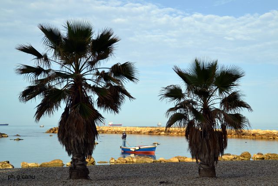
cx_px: 139
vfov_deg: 23.8
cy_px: 93
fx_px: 440
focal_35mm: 57
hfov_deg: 35.0
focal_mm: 38
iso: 100
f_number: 8
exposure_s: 1/250
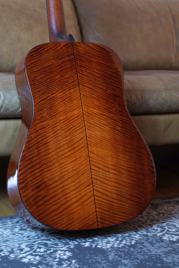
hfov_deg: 20.2
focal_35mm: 68
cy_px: 134
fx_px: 503
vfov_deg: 29.9
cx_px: 90
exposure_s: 1/6
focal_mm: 45
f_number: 4.5
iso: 100
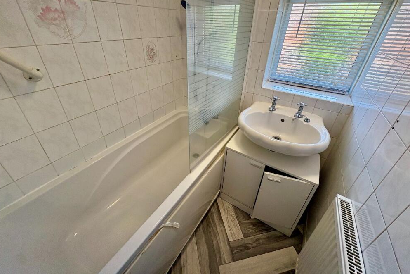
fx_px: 171
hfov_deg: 100.4
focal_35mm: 15
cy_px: 116
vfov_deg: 76.8
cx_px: 205
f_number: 2.2
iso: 80
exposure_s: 1/100
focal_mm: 2.22
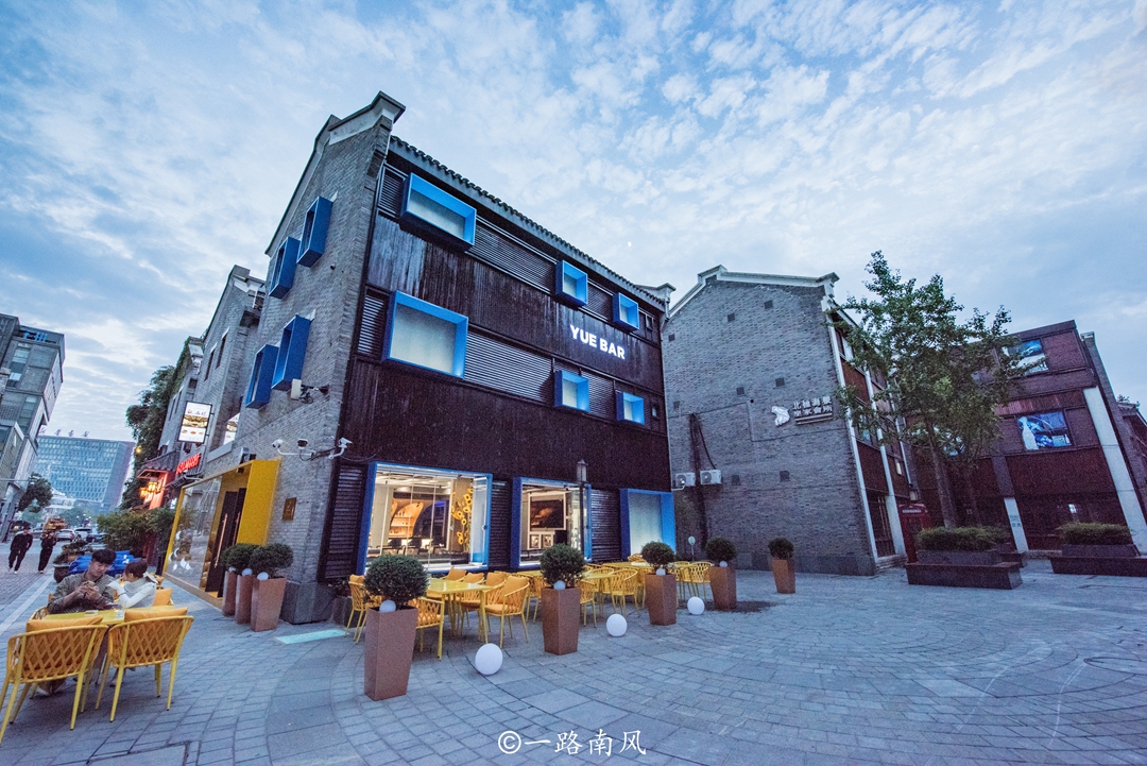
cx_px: 574
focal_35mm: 14
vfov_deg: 81.3
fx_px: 446
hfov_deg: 104.2
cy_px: 383
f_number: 8
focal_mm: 14
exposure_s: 1/100
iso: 2000
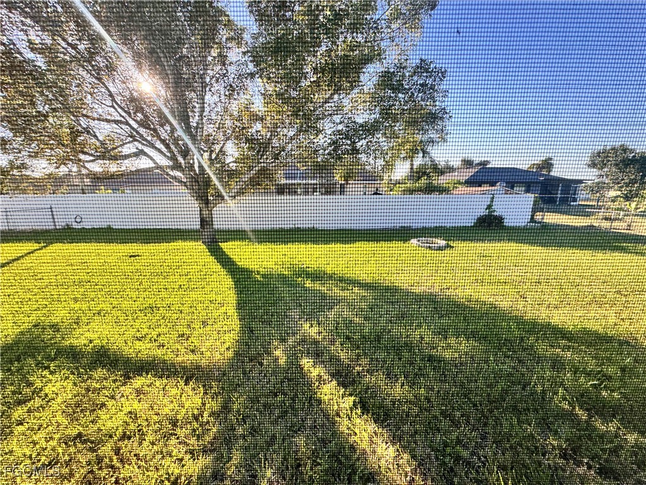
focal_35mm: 14
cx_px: 323
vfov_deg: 85.7
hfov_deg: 102.1
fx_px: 261
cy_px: 242
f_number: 2.2
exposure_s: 1/312
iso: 40
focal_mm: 2.22
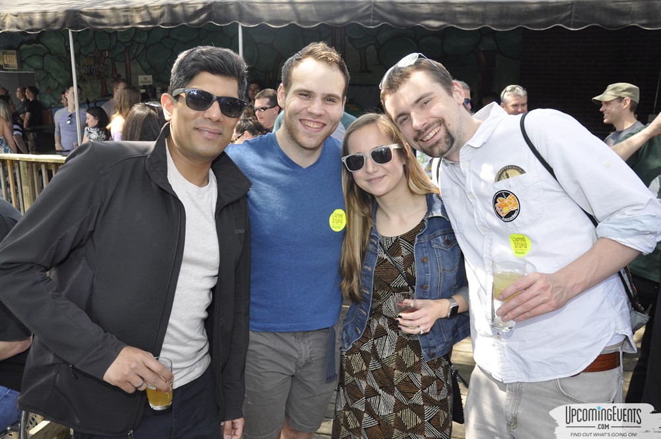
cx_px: 330
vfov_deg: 41.6
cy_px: 220
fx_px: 578
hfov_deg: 59.6
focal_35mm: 32
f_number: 7.1
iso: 400
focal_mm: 21
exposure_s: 1/200
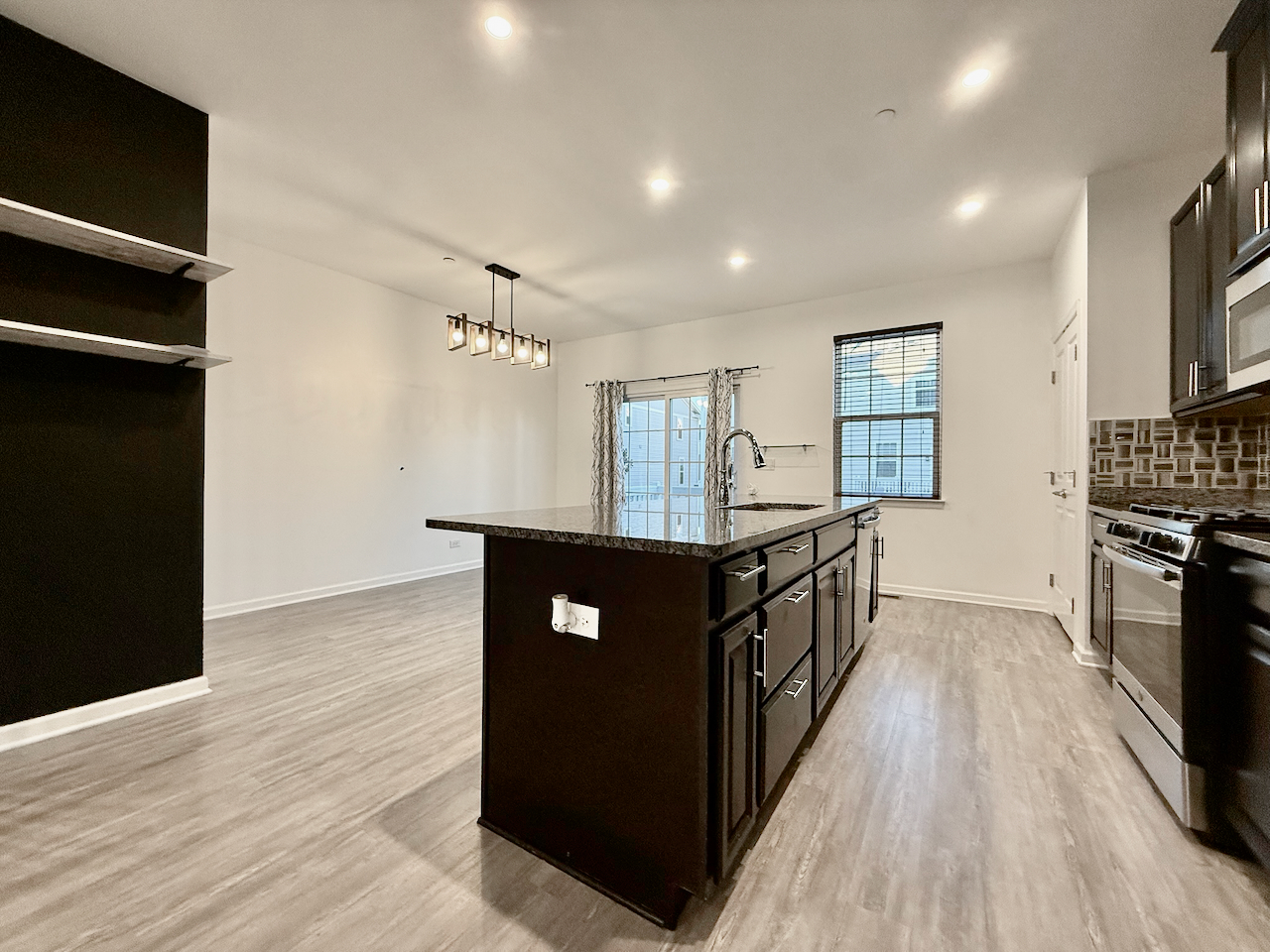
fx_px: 514
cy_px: 476
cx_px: 635
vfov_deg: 85.7
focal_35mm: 14
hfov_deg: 102.1
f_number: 2.2
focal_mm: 2.22
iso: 320
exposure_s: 1/120
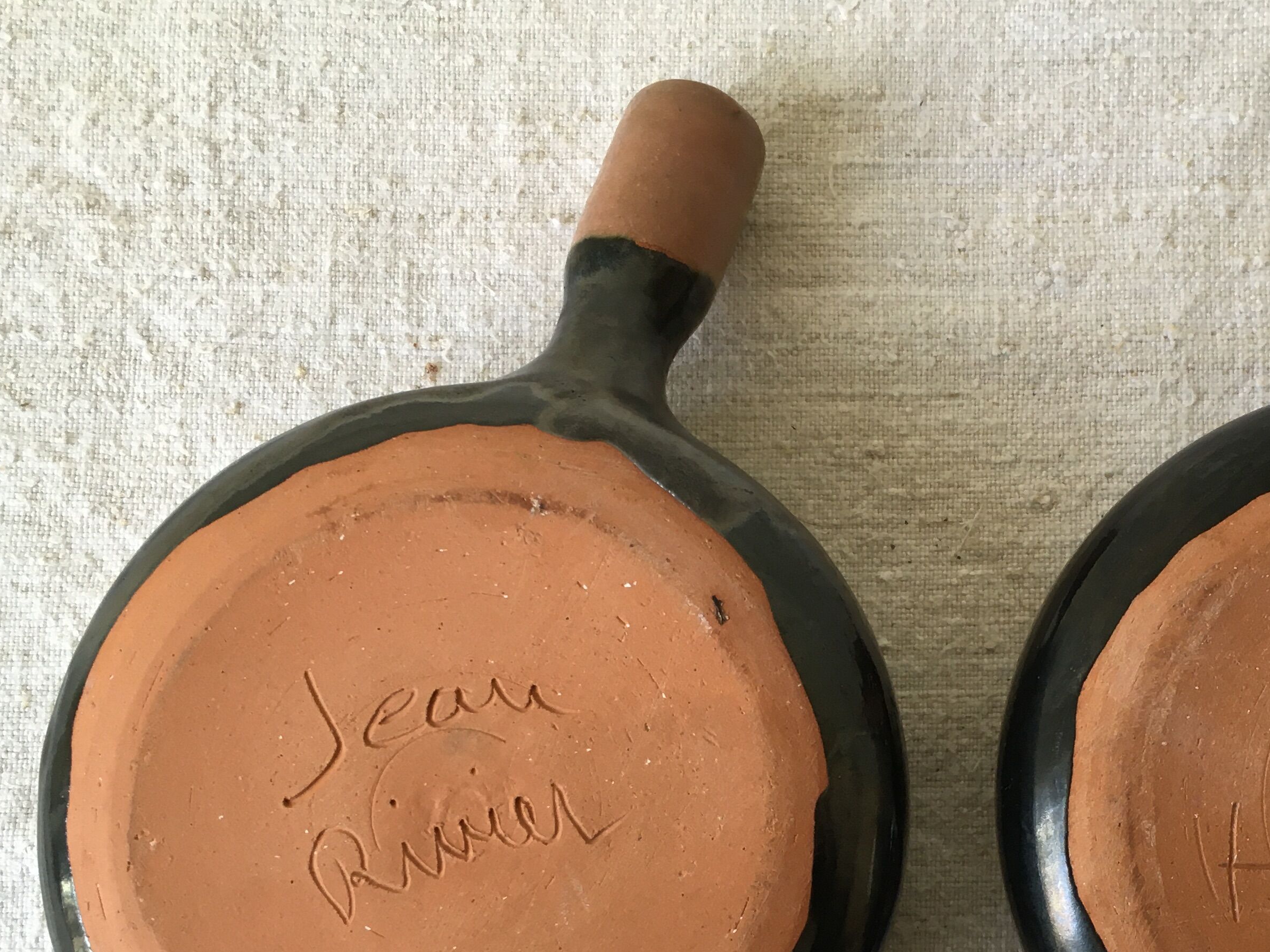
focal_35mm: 49
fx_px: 1798
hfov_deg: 38.1
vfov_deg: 29.2
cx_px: 925
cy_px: 711
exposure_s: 1/33
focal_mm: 4.15
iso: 25
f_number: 2.2
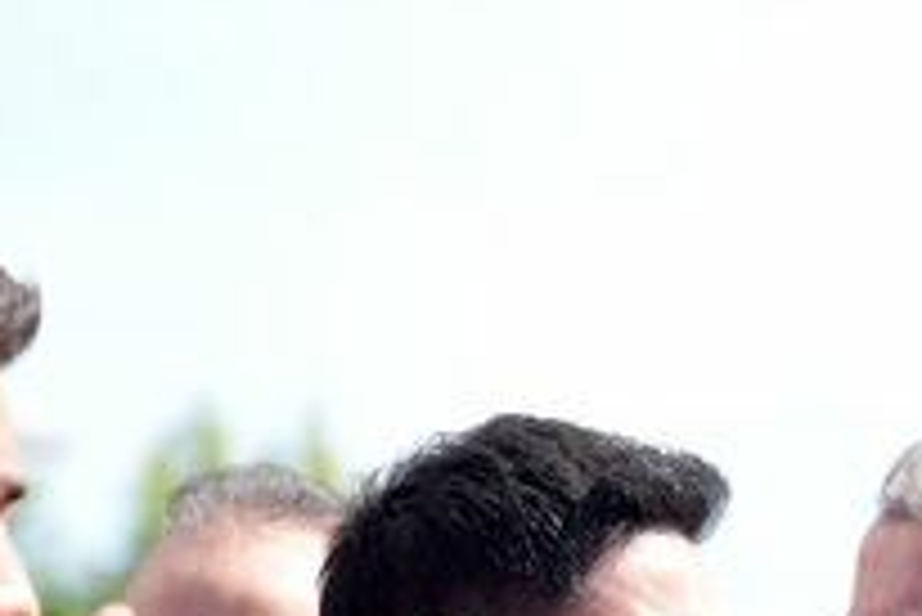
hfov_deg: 7.9
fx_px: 6561
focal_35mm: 256
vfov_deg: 5.3
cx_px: 1381
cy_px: 976
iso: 1250
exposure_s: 1/6400
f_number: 2.8
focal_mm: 70
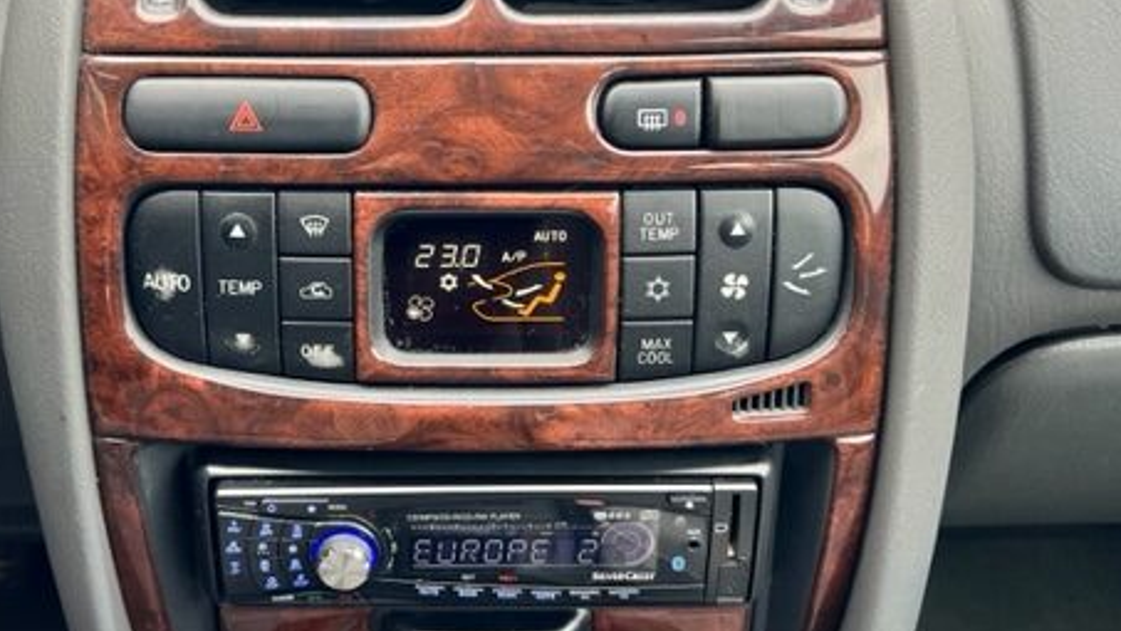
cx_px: 455
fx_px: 1189
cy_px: 213
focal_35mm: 40
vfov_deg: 29.5
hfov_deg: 50.2
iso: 125
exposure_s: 1/121
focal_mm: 5.7
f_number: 1.5
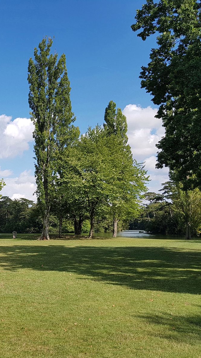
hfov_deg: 29.6
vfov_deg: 52.8
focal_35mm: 38
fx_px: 360
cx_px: 11
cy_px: 179
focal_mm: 4.2
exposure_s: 1/2160
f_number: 1.7
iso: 50
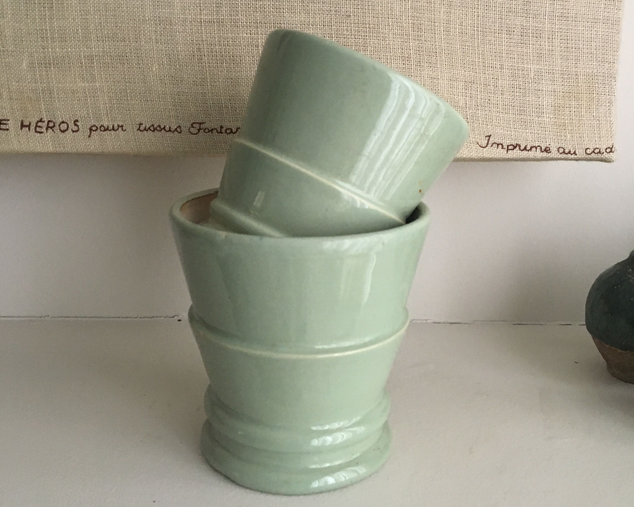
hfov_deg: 47.9
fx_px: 713
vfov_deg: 39.0
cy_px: 197
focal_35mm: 38
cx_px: 318
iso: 250
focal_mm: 4.15
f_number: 2.2
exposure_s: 1/33
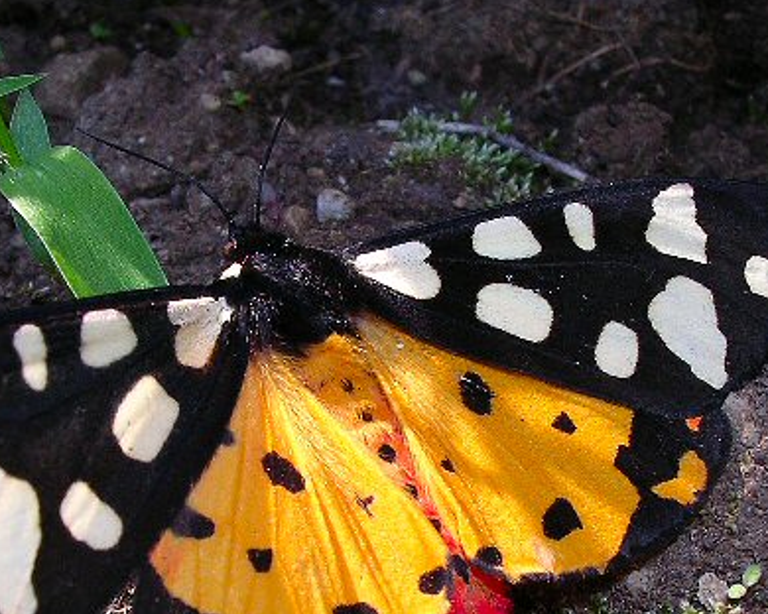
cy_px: 431
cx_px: 317
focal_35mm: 57
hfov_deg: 32.9
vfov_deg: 26.5
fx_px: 1296
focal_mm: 5.8
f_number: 5.6
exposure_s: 1/54.9
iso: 100
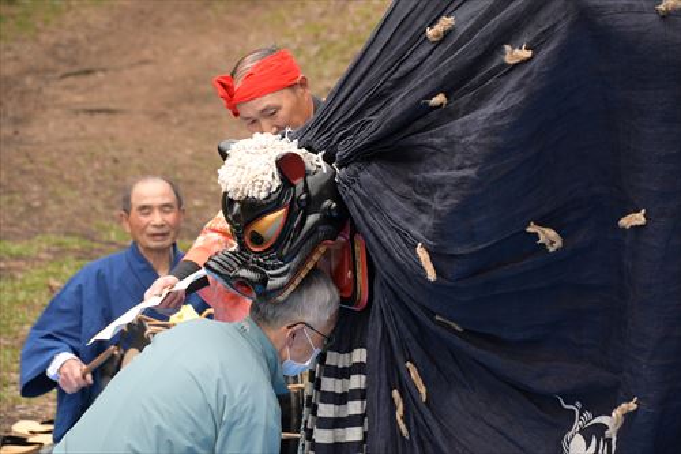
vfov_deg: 9.6
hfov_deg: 14.4
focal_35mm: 142
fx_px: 2695
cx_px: 340
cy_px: 227
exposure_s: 1/2000
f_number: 5.3
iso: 2500
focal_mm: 95
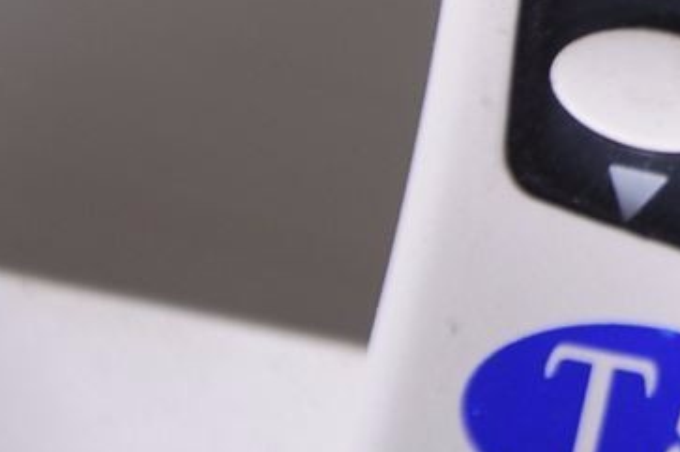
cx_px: 1146
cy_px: -261
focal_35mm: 555
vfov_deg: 2.5
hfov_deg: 3.7
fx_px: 10465
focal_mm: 105
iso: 200
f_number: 5.6
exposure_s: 1/125
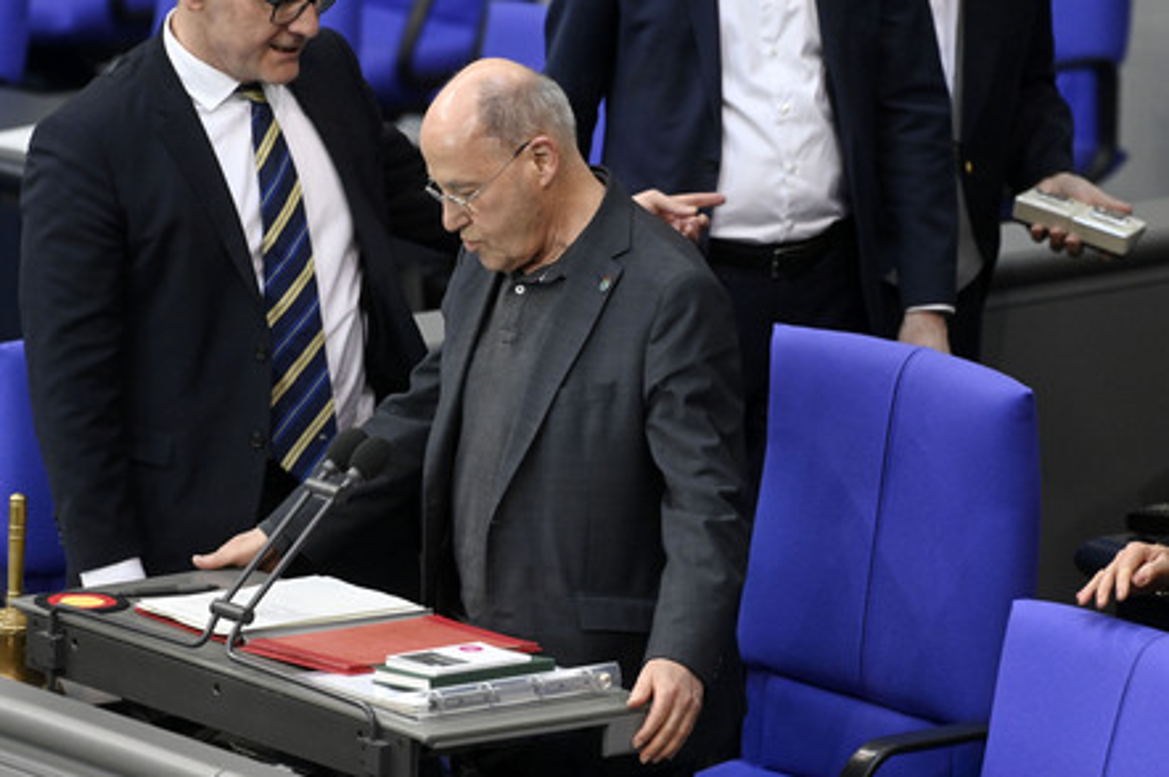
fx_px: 11908
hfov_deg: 5.6
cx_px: 591
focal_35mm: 367
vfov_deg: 3.7
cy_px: 388
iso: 10000
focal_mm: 360
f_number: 5.6
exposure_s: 1/400
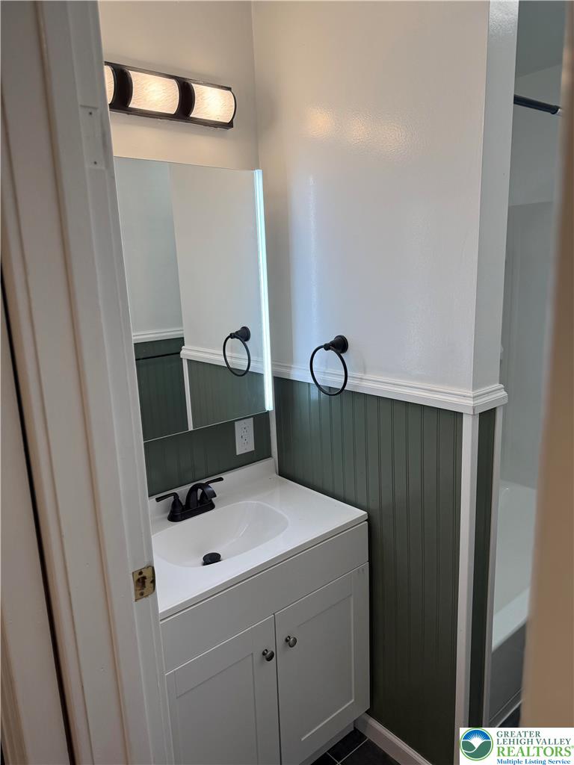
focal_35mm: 24
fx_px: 531
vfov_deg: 71.6
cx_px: 287
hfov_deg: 56.8
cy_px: 382
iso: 80
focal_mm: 6.76
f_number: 1.78
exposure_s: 1/252
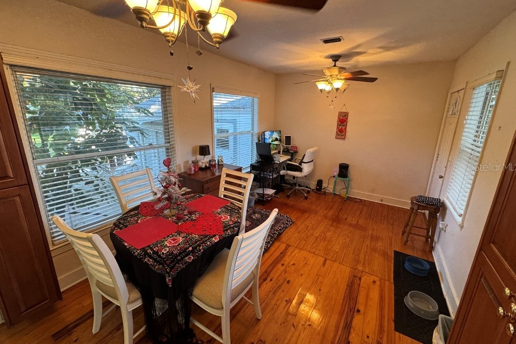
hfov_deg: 100.4
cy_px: 167
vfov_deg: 77.3
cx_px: 257
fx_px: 215
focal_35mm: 15
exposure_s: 1/60
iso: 200
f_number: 2.2
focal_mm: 2.22
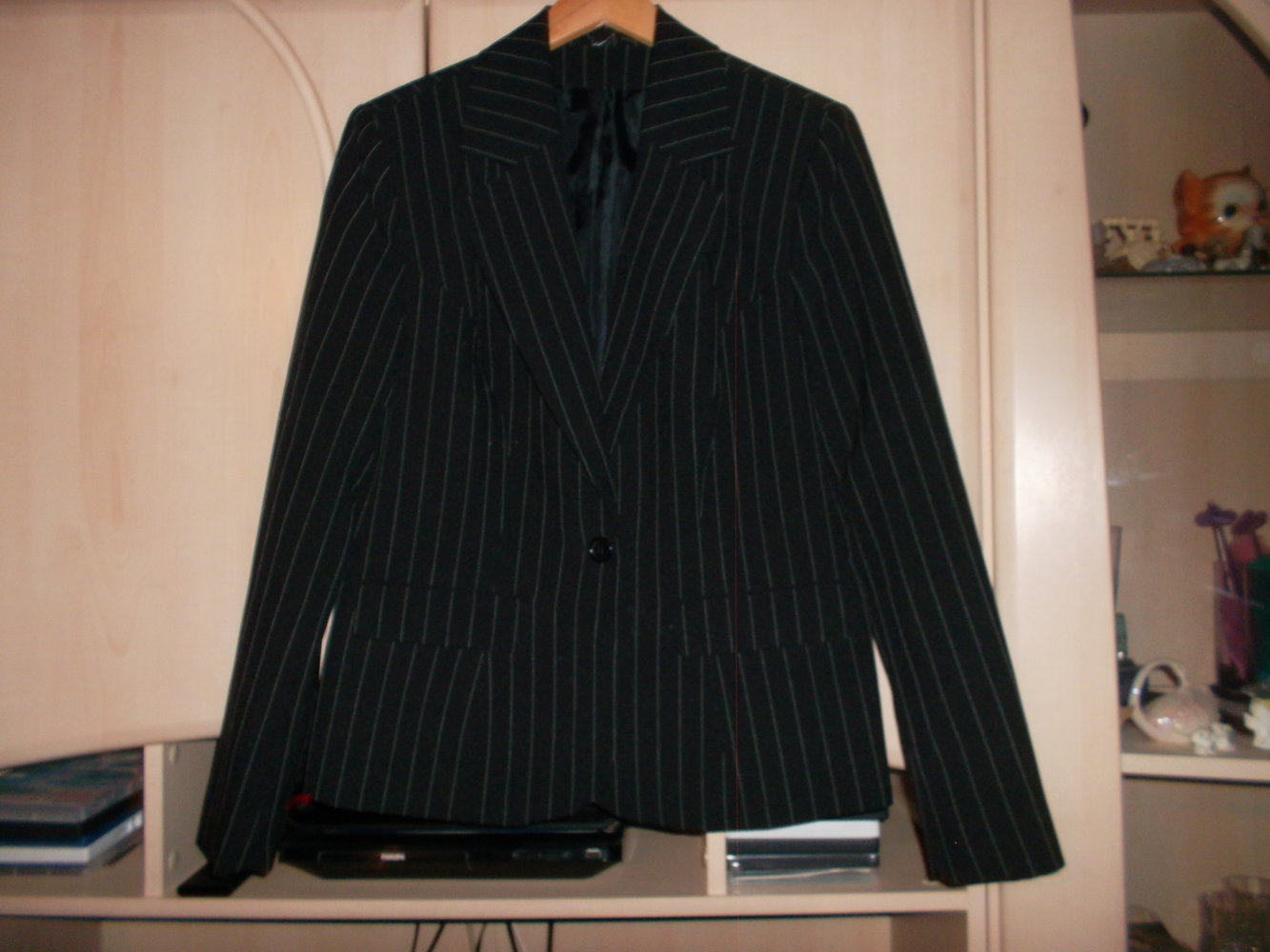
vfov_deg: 49.8
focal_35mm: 28
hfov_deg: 63.4
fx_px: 1027
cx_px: 635
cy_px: 476
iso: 100
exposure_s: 1/15
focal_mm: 4.1
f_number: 3.3
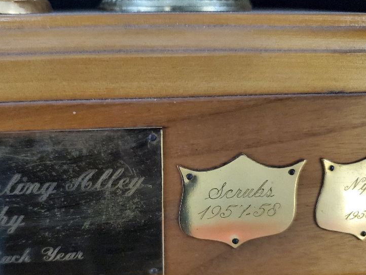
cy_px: 176
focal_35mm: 36
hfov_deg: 51.3
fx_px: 381
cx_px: 172
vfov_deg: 39.4
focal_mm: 4.3
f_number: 1.5
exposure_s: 1/25
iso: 640
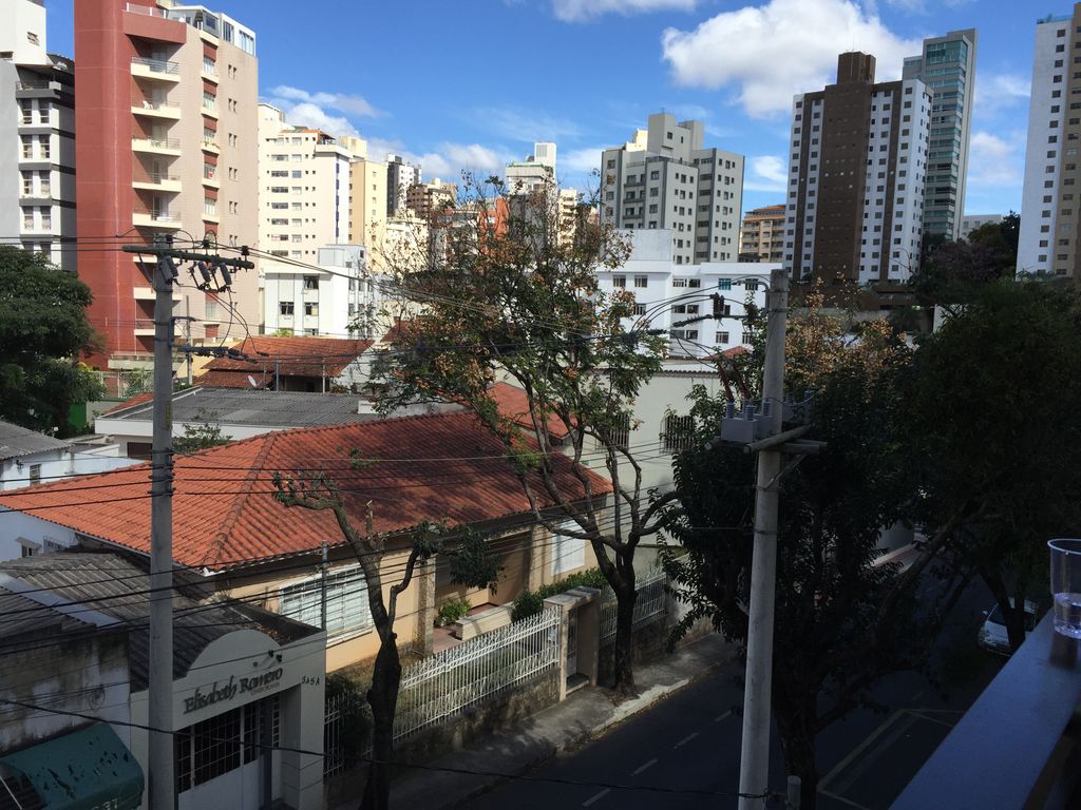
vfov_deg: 48.2
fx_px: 906
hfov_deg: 61.7
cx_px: 540
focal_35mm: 29
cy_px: 405
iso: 32
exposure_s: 1/1464
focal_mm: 4.15
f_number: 2.2
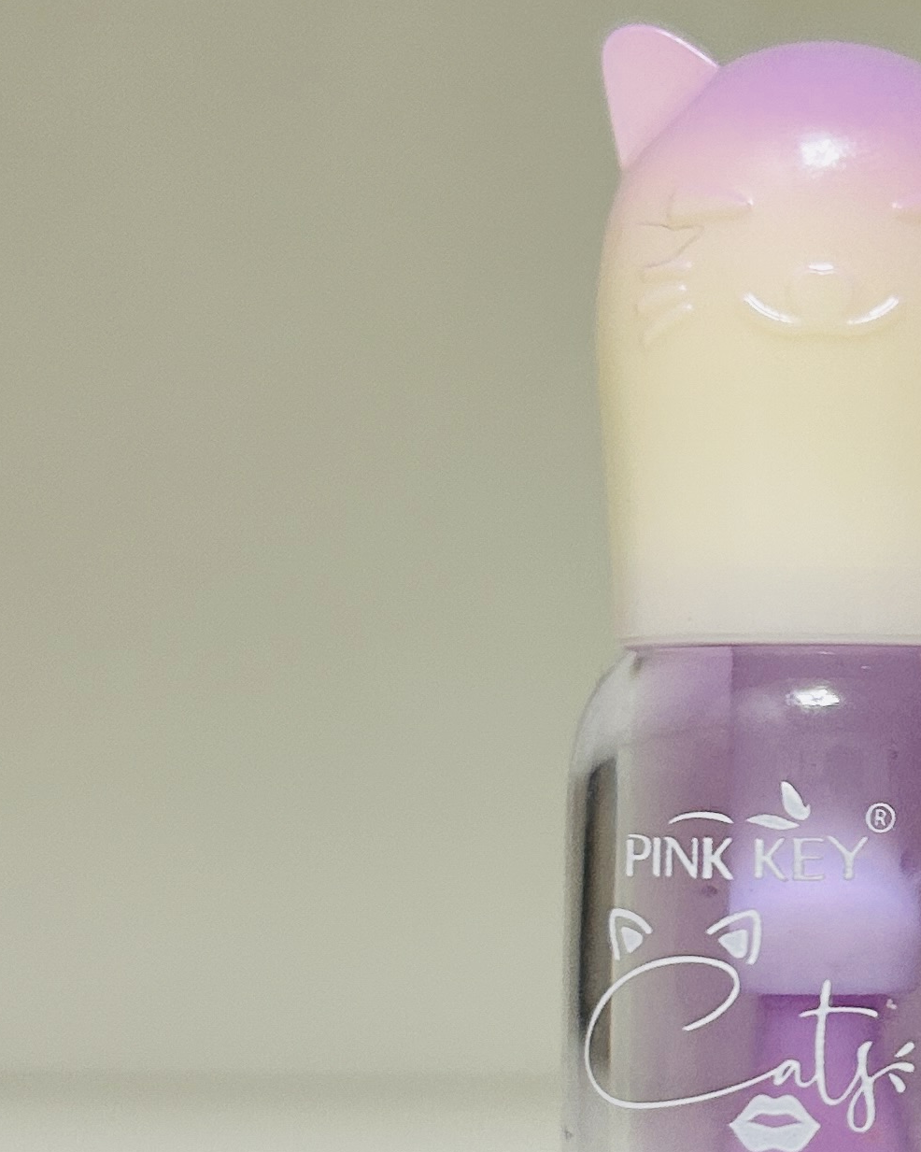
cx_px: 1011
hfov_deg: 17.8
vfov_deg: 23.0
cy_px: 649
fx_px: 2829
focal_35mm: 83
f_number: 1.5
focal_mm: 5.7
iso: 125
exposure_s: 1/65
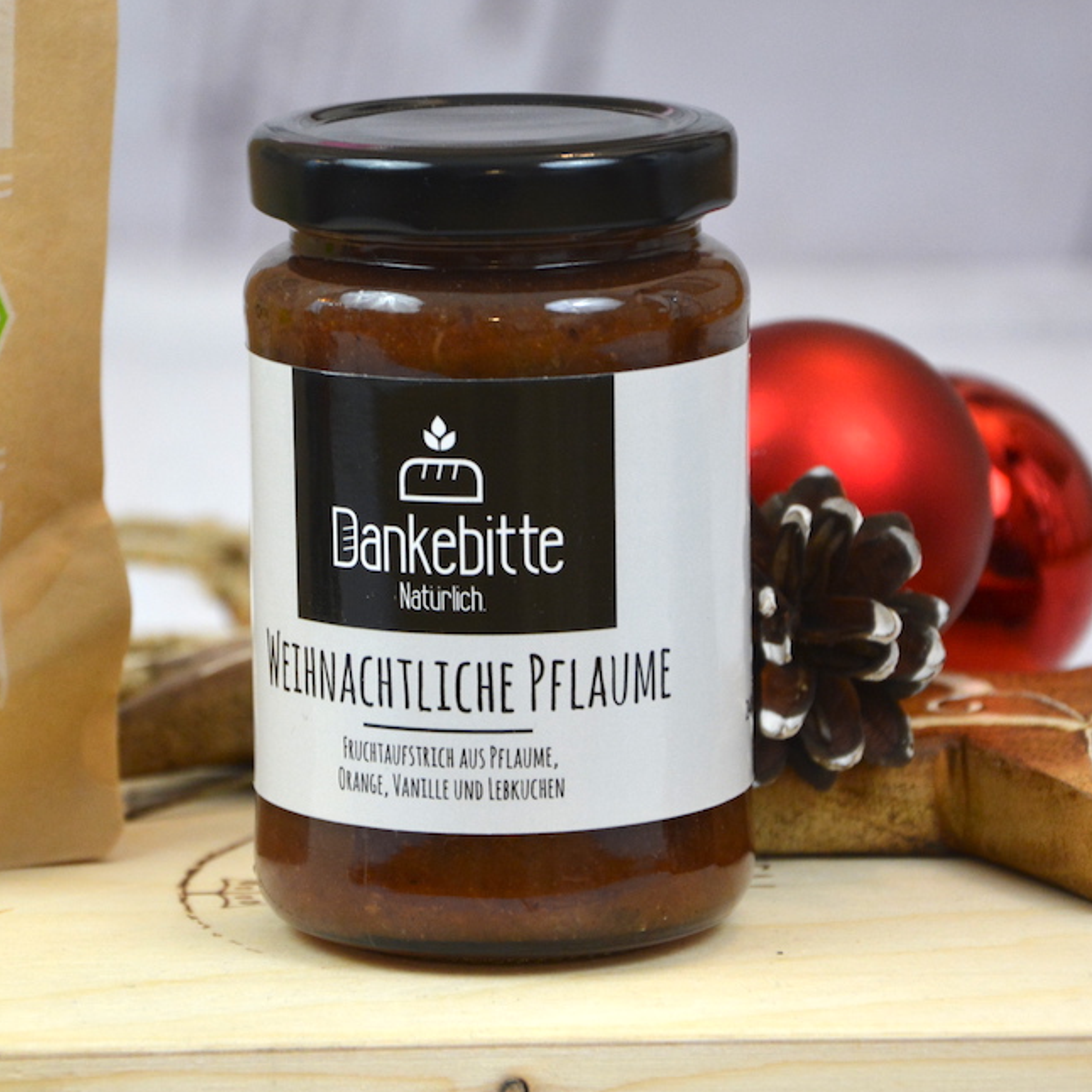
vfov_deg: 7.0
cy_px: 510
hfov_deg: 7.0
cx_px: 411
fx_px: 8879
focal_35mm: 249
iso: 800
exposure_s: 1/30
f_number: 5.6
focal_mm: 105
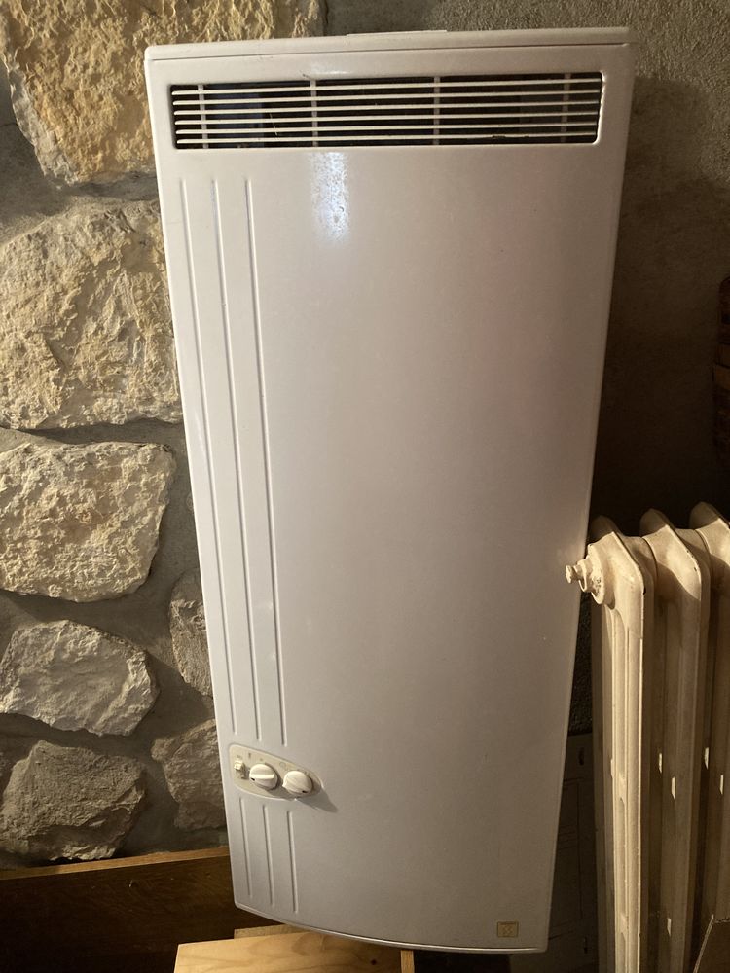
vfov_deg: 63.4
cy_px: 486
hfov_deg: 49.7
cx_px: 365
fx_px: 787
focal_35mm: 28
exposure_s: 1/25
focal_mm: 3.99
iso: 400
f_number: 1.8
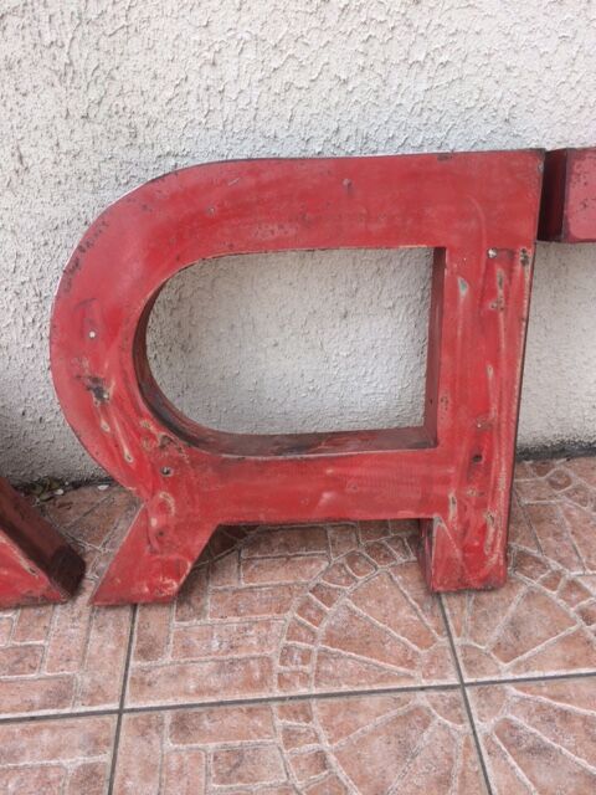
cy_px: 398
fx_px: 666
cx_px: 298
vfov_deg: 61.7
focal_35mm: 29
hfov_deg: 48.2
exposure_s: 1/363
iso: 32
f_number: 2.2
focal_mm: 4.15
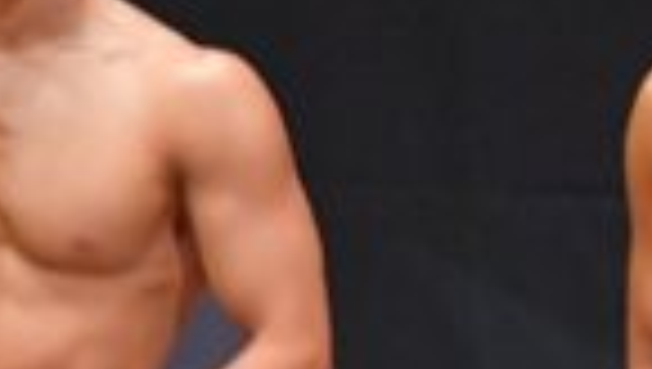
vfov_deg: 0.9
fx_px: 24720
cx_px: 1621
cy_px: 765
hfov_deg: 1.5
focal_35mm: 1428
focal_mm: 170
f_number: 5.6
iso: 8000
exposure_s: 1/400
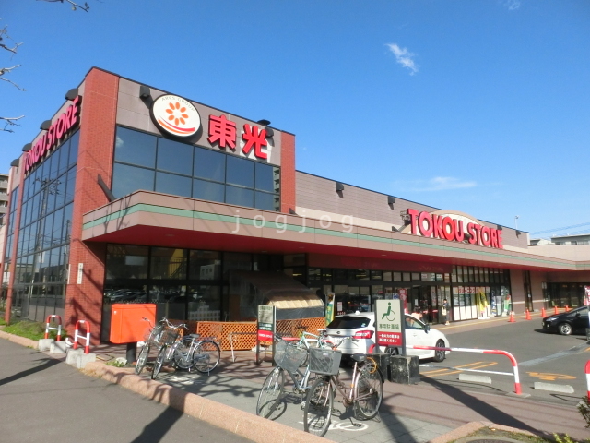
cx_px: 295
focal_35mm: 24
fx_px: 409
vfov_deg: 56.8
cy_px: 222
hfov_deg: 71.6
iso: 400
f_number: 7.9
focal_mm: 4.24
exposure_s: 1/1000
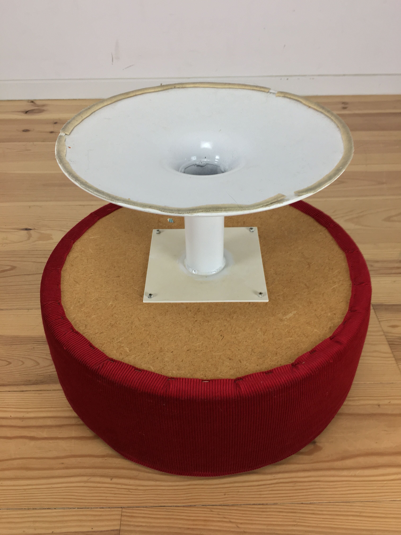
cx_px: 200
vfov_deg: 61.7
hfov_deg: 48.2
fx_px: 448
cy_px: 268
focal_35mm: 29
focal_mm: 4.15
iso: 32
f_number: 2.2
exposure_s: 1/33
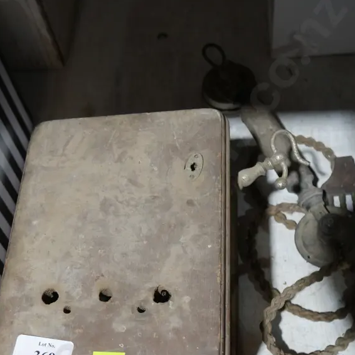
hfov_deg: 35.2
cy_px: 258
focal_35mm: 48
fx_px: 557
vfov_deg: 34.7
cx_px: 144
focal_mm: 15
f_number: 3.6
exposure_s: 1/60
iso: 400
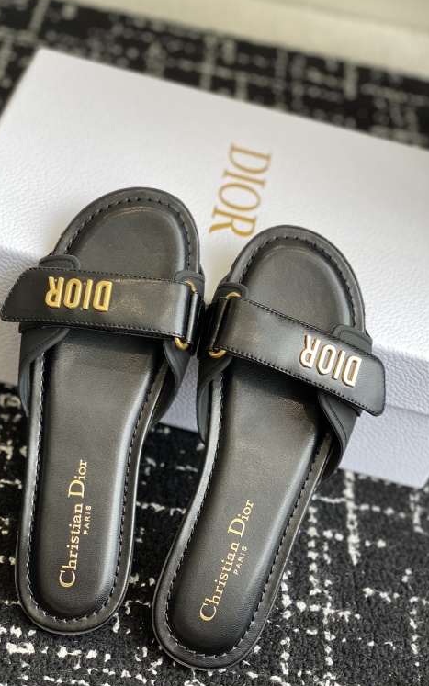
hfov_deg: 22.0
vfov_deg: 34.5
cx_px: 209
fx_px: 1103
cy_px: 330
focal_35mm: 59
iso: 25
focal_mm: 6
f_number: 2
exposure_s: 1/122
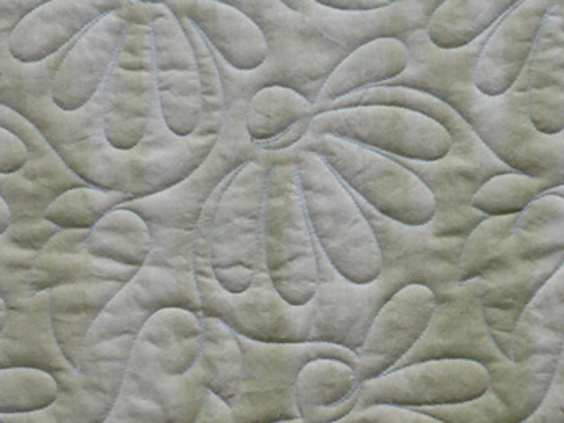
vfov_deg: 25.2
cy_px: 252
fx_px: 945
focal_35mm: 58
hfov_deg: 32.7
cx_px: 405
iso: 400
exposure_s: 1/15
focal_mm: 4.3
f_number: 3.3
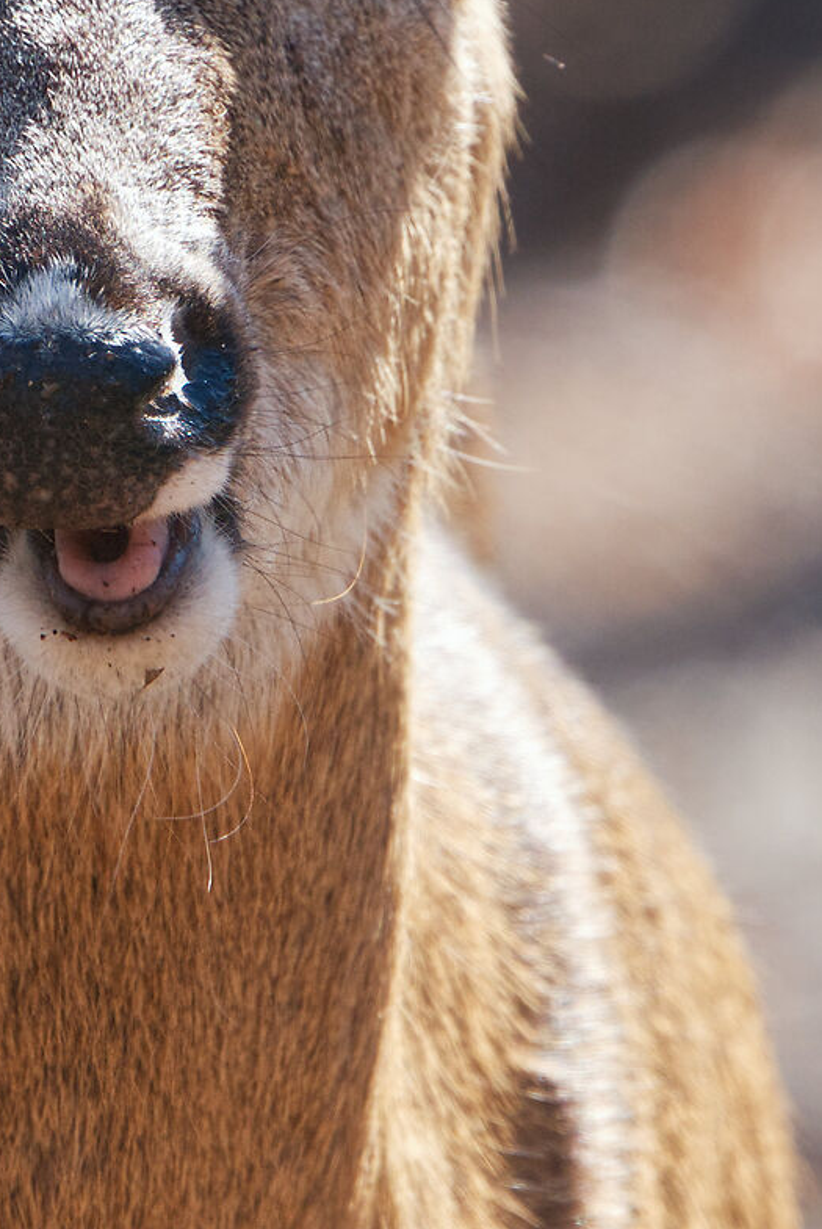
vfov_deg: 0.9
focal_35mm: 2417
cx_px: 294
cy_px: 592
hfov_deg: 0.6
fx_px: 82594
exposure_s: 1/500
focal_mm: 791
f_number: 9
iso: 1000
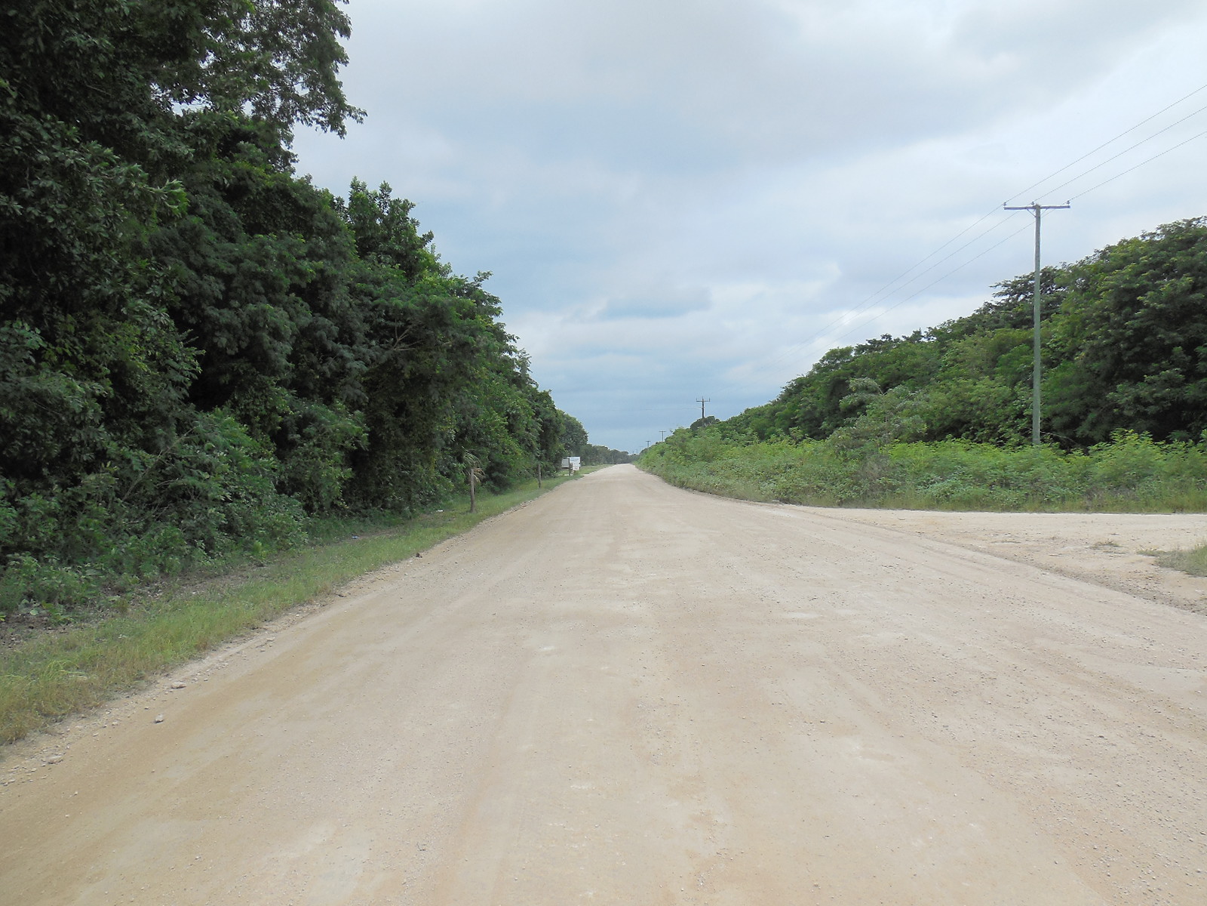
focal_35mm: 25
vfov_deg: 54.9
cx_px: 604
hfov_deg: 69.4
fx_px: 872
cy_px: 453
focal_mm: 4.5
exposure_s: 1/1600
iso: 125
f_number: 3.1
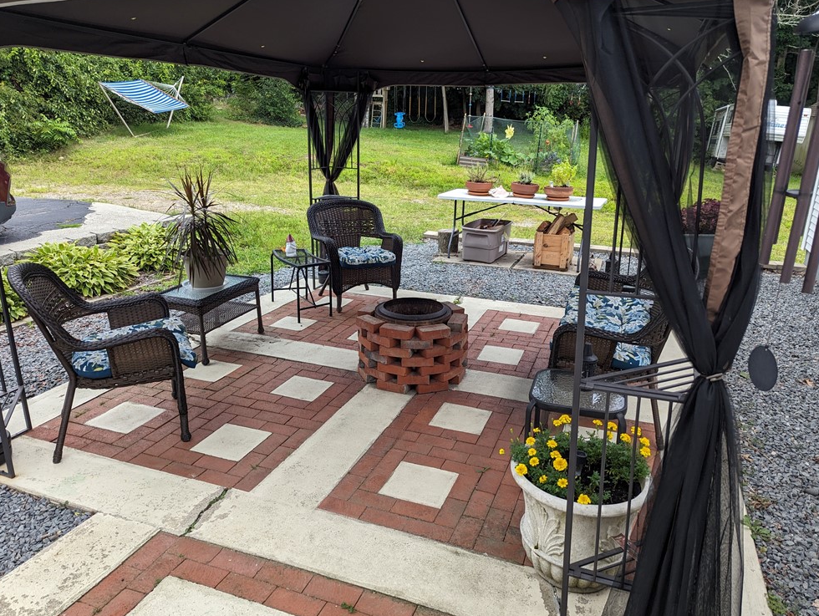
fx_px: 592
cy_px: 298
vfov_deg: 55.0
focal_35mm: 25
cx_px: 405
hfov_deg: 69.3
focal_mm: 6.81
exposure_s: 1/71
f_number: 1.85
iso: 60
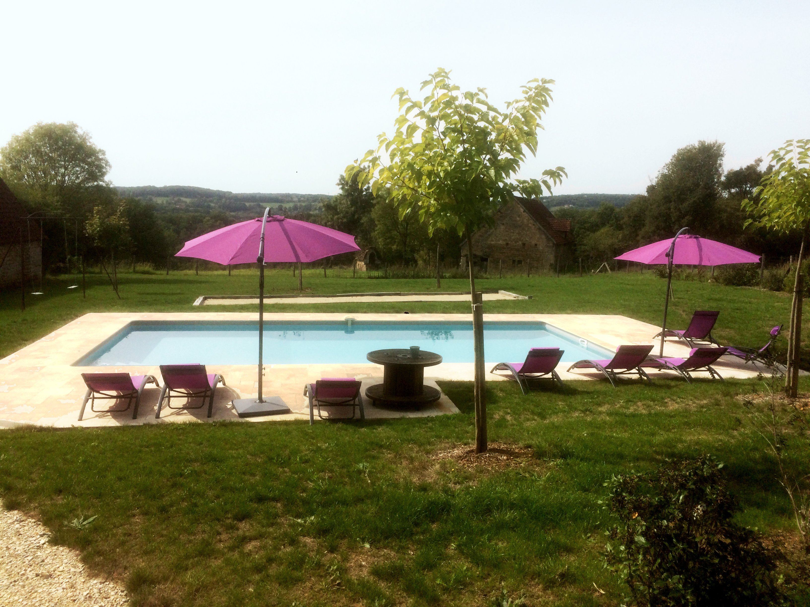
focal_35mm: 29
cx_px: 405
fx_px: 679
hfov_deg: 61.7
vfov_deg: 48.2
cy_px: 304
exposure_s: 1/2740
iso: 32
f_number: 2.2
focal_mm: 4.15
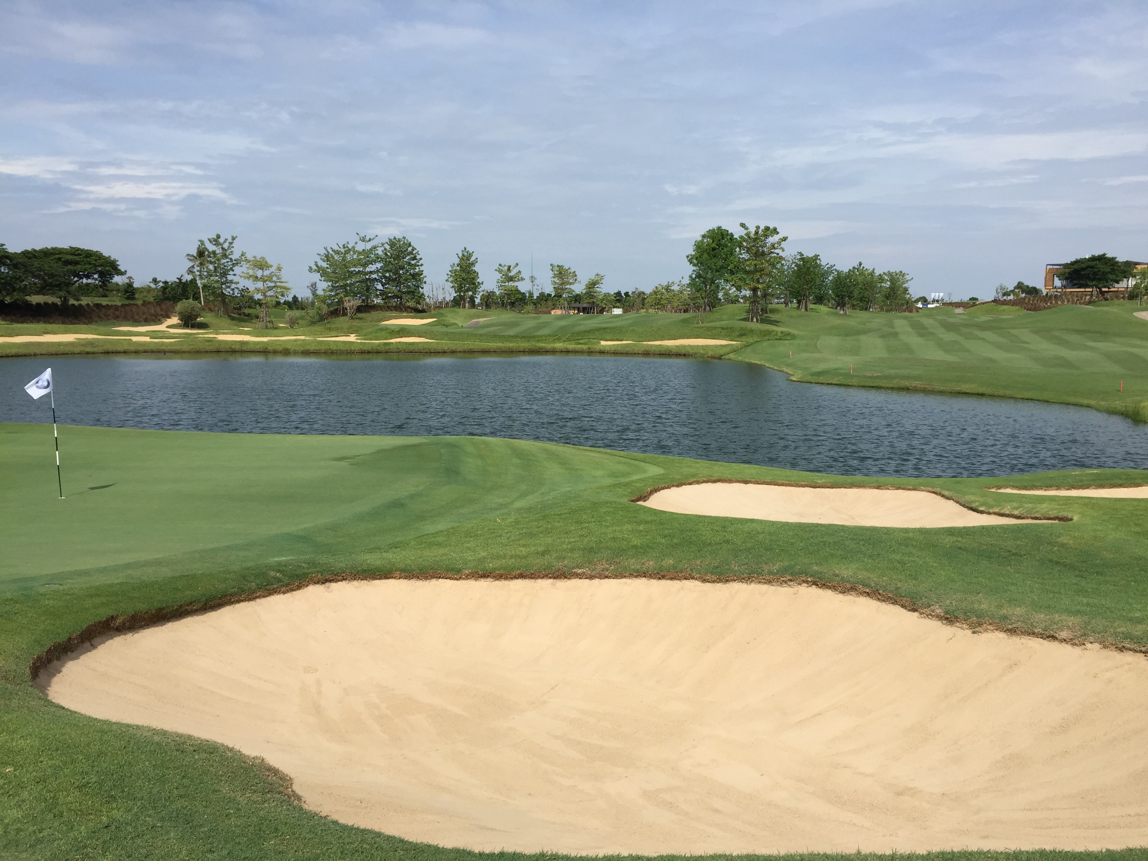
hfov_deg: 61.7
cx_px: 574
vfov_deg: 48.2
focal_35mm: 29
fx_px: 962
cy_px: 430
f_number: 2.2
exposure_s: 1/2825
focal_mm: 4.15
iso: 32
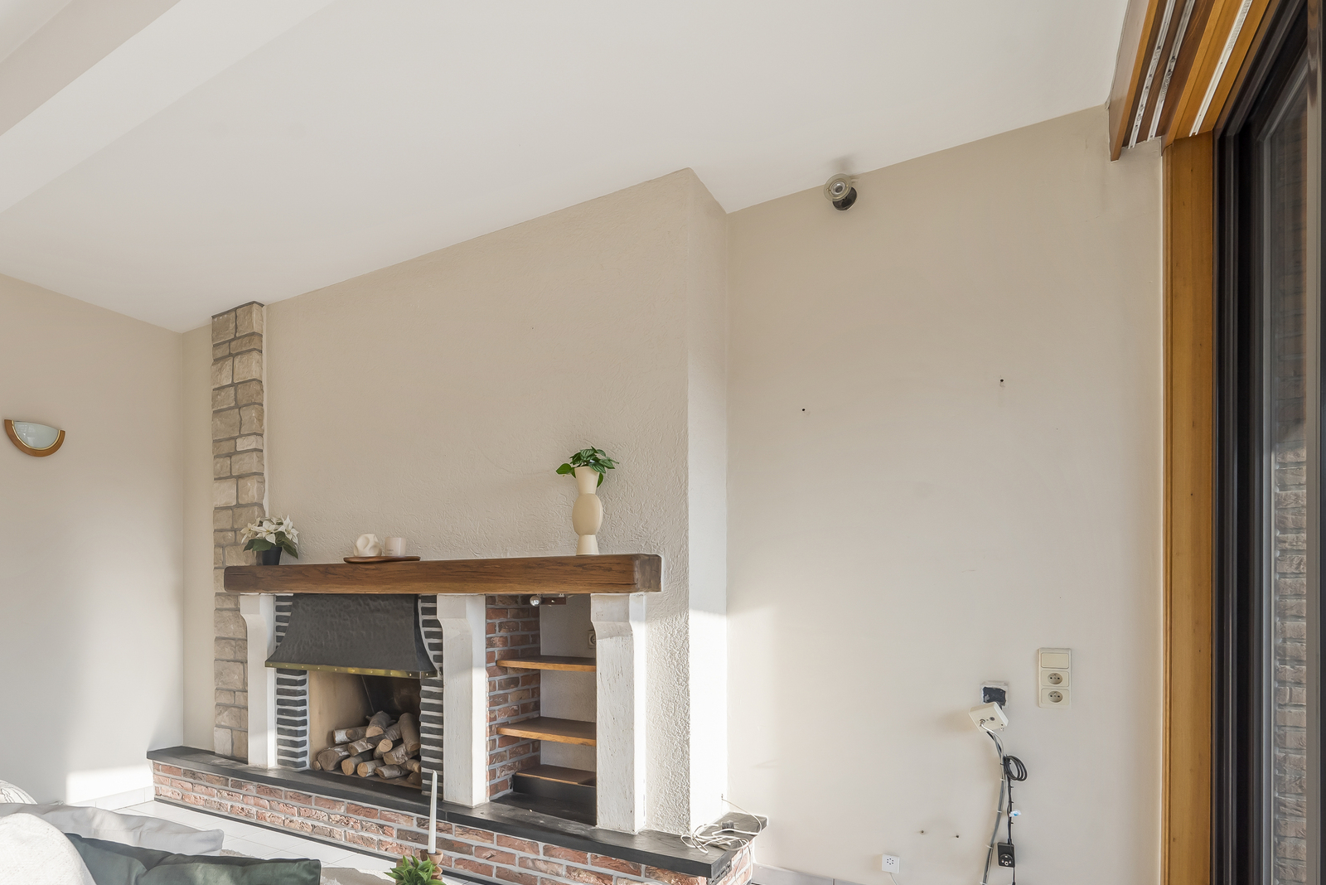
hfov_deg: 77.3
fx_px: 774
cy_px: 602
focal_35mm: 21
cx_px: 394
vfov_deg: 58.0
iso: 250
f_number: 8
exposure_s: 1/250
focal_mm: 14
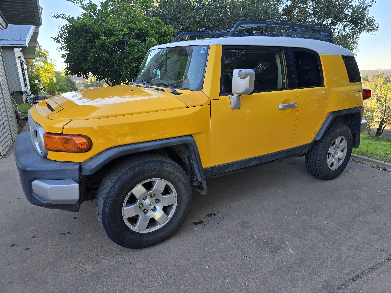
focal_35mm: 23
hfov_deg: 73.9
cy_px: 146
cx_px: 196
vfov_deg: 58.9
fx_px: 260
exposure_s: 1/180
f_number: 1.7
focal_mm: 6.3
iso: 25
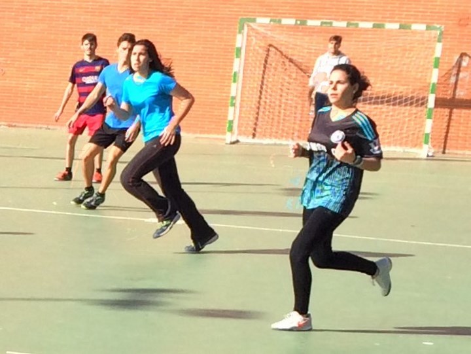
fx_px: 395
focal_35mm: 29
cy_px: 177
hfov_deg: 61.6
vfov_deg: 48.3
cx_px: 236
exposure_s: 1/1786
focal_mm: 4.15
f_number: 2.2
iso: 32
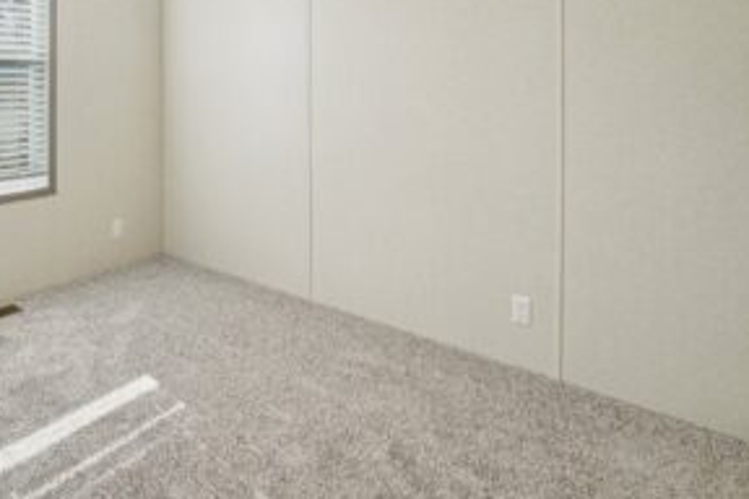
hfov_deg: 66.6
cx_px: 224
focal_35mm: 26
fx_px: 541
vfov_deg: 46.3
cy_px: 82
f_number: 8
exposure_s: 1/45
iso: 100
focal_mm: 10
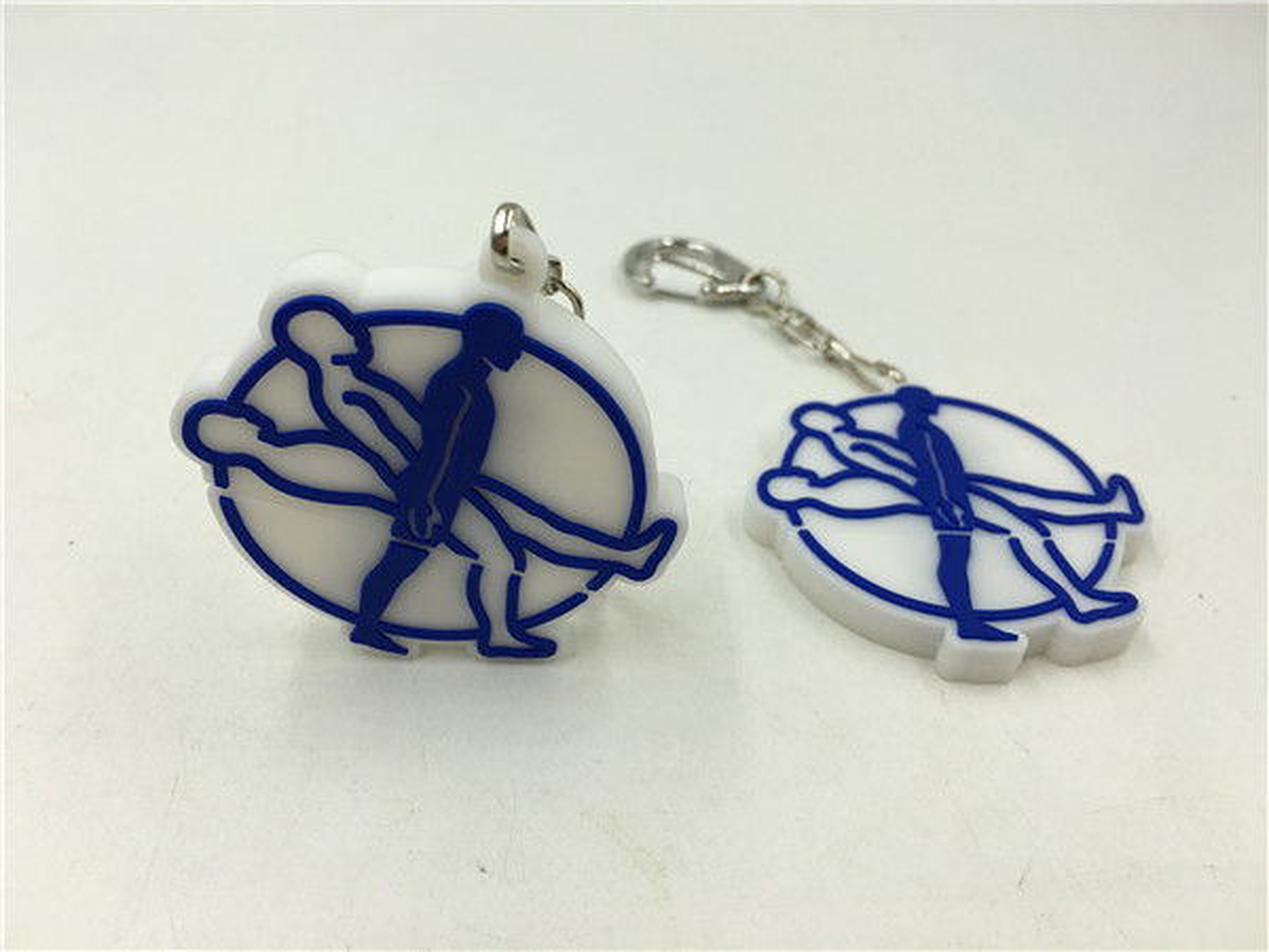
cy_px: 476
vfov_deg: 48.2
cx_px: 634
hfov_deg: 61.7
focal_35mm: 29
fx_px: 1063
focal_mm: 4.15
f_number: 2.2
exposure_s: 1/490
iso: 25
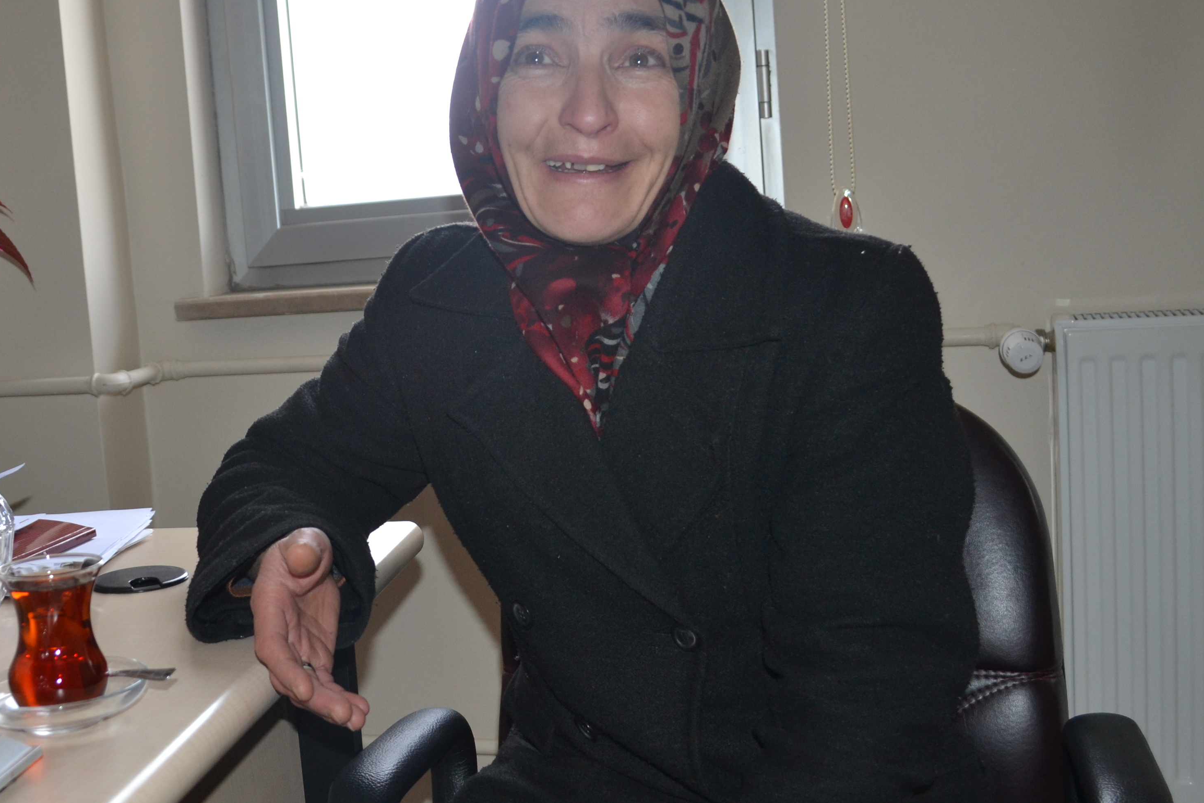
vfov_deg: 28.6
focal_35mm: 47
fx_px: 1572
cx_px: 375
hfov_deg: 41.2
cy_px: 376
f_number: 4
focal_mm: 20
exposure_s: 1/100
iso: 400
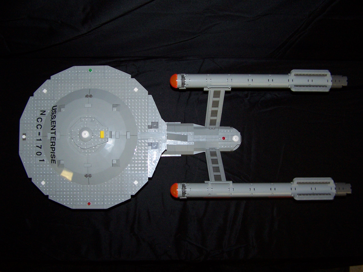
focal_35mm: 38
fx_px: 398
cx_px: 182
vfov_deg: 37.7
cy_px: 136
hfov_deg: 49.0
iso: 140
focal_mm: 6.3
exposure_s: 1/60
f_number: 2.8
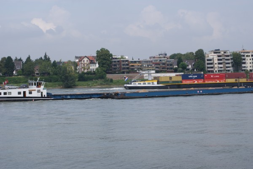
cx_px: 126
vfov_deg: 16.6
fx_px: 580
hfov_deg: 24.6
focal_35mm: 82
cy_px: 84
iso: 100
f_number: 10
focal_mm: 55
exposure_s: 1/250
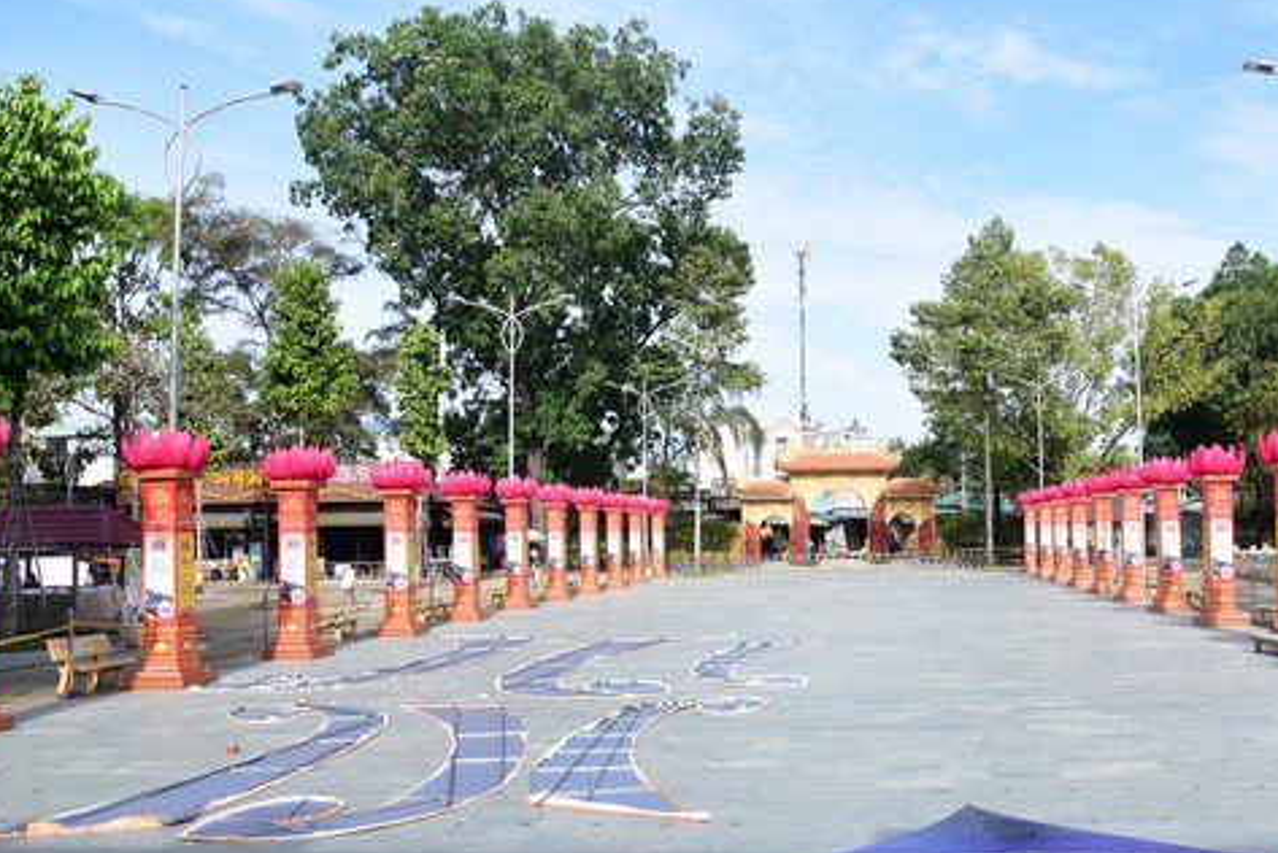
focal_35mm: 33
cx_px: 846
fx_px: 1172
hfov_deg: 56.1
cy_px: 437
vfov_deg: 40.0
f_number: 7.1
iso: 200
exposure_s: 1/400
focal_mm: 24
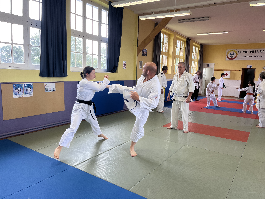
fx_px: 199
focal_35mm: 26
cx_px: 132
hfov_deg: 67.3
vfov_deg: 53.1
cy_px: 100
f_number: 1.6
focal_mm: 5.1
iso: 32
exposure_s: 1/141
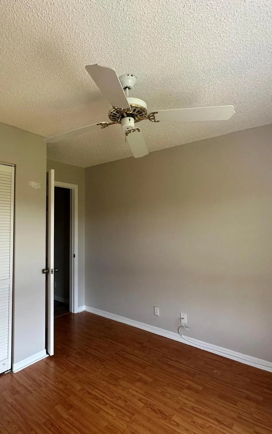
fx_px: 237
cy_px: 216
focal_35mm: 20
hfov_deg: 59.1
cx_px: 106
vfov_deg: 85.1
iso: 80
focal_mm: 2.22
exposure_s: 1/99
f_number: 2.2
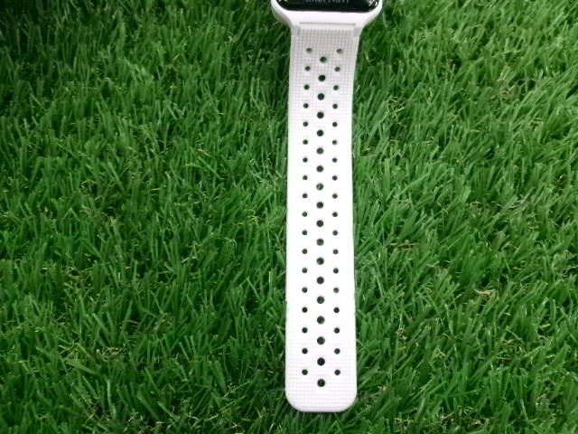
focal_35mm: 28
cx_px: 289
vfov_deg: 49.7
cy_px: 217
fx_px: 468
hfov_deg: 63.4
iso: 800
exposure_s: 1/50
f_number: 3.9
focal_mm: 5.1
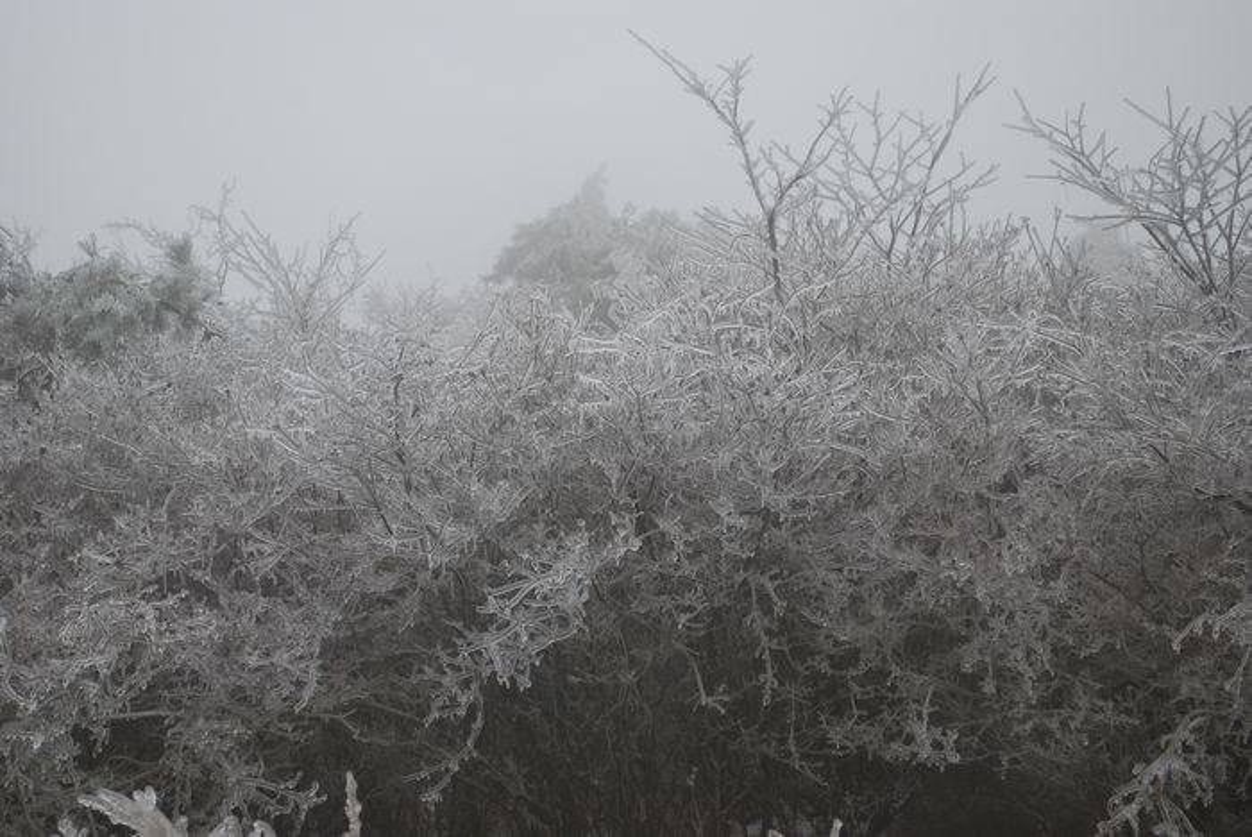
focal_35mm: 66
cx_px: 626
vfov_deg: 20.7
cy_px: 418
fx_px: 2297
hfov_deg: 30.5
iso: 200
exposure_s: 1/125
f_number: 5.6
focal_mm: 44
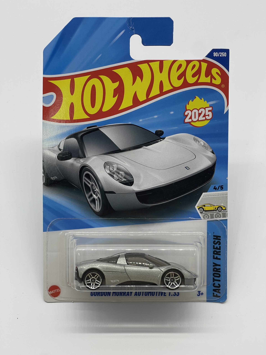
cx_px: 133
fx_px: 656
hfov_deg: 22.9
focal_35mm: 64
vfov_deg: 30.3
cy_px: 178
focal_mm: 7.5
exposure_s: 1/112
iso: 20
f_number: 2.2
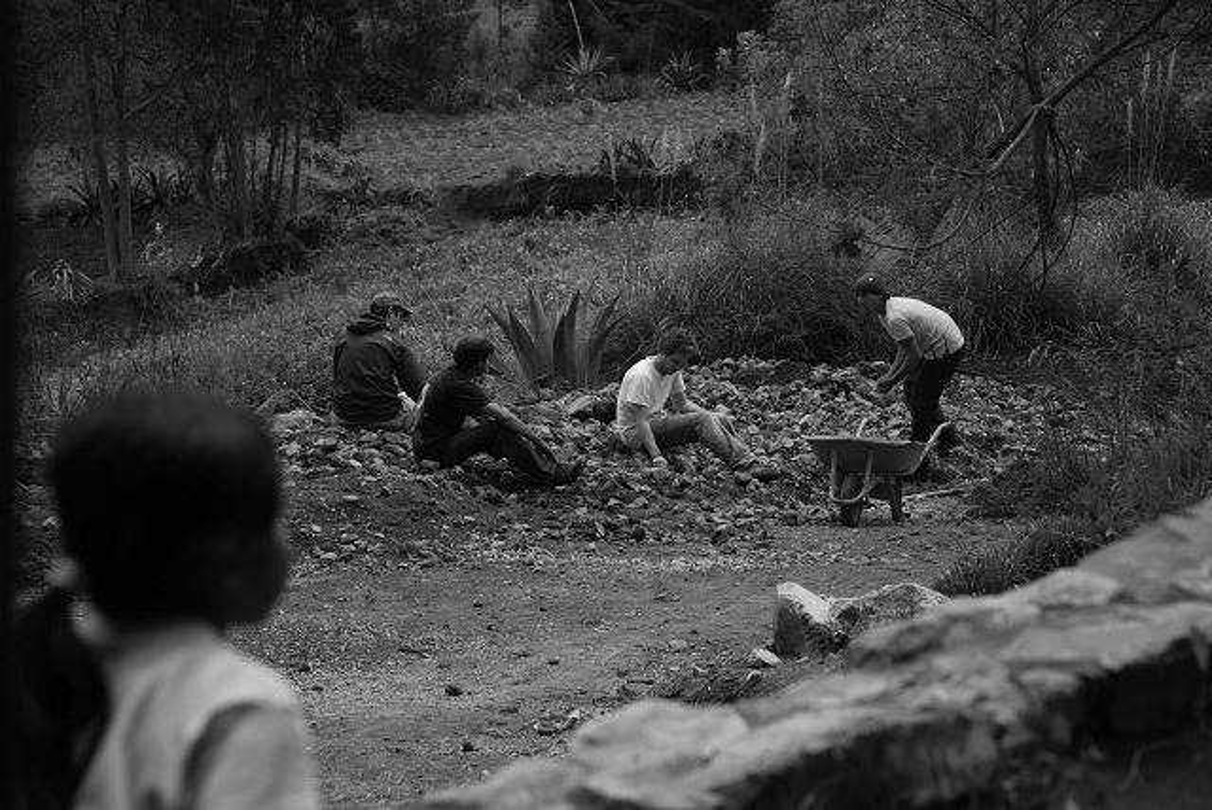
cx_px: 606
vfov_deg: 10.2
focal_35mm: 135
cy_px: 405
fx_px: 4549
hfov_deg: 15.2
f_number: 5.6
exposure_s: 1/800
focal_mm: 90
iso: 200
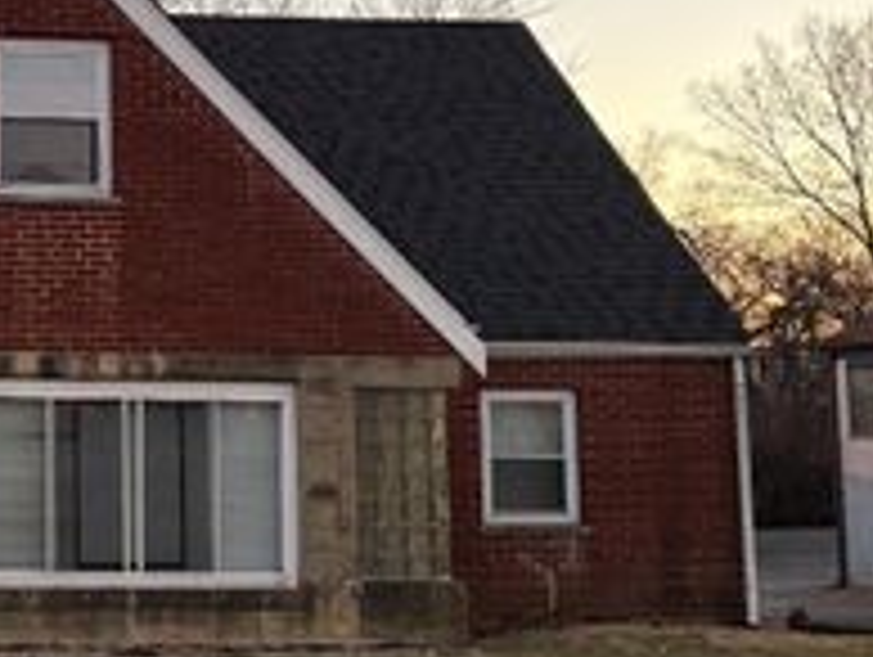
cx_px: -153
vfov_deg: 21.9
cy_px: 218
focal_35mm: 67
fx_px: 1692
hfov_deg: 26.1
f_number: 1.6
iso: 125
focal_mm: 5.96
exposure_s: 1/83
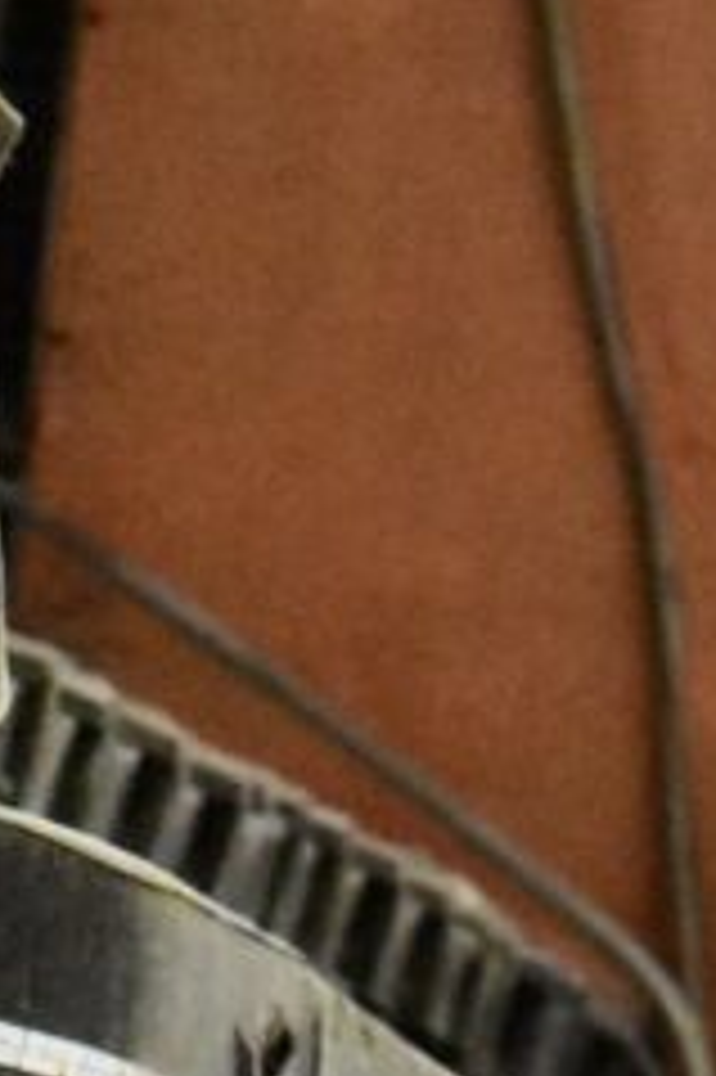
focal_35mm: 615
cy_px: 2116
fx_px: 18385
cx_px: 1711
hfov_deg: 2.2
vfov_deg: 3.3
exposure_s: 1/2000
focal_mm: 85
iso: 14400
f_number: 4
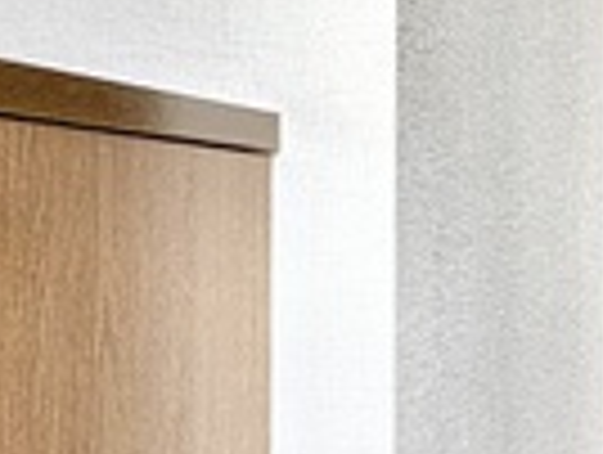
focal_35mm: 73
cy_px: 227
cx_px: 981
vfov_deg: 20.2
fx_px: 1274
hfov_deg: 21.1
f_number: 2.2
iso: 40
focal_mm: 2.22
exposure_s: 1/102
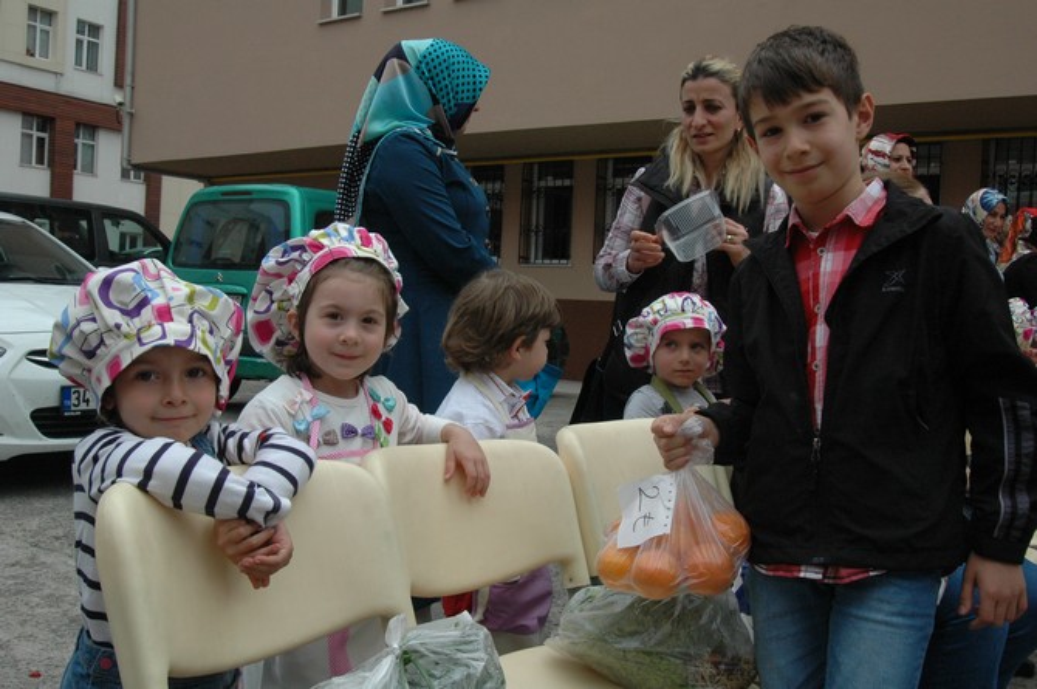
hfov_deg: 53.2
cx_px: 518
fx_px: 1036
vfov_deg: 36.8
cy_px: 344
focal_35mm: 36
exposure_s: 1/500
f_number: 11
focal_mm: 24
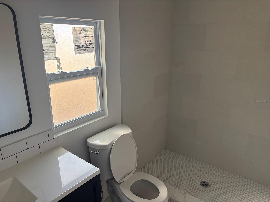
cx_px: 135
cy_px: 101
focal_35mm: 26
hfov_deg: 67.3
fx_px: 203
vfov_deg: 53.1
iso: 125
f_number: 1.6
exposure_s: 1/60
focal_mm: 5.96
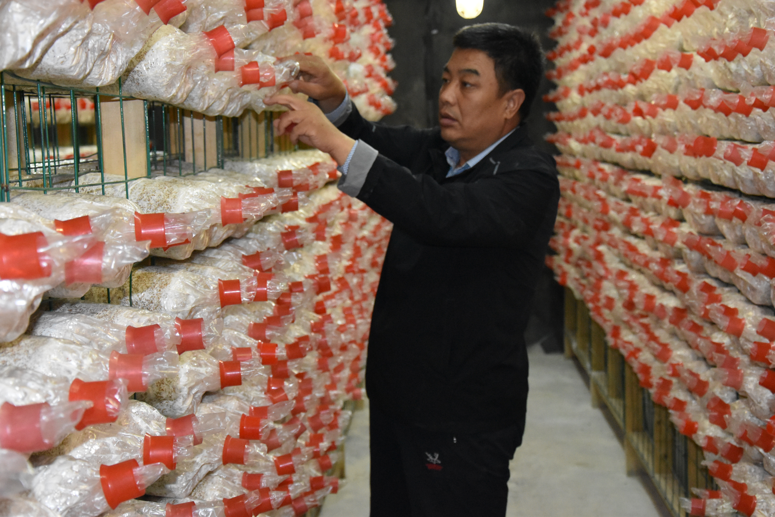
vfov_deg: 23.8
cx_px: 388
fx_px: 1227
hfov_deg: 35.0
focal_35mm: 57
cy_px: 258
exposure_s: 1/60
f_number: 4.5
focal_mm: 38
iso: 3600
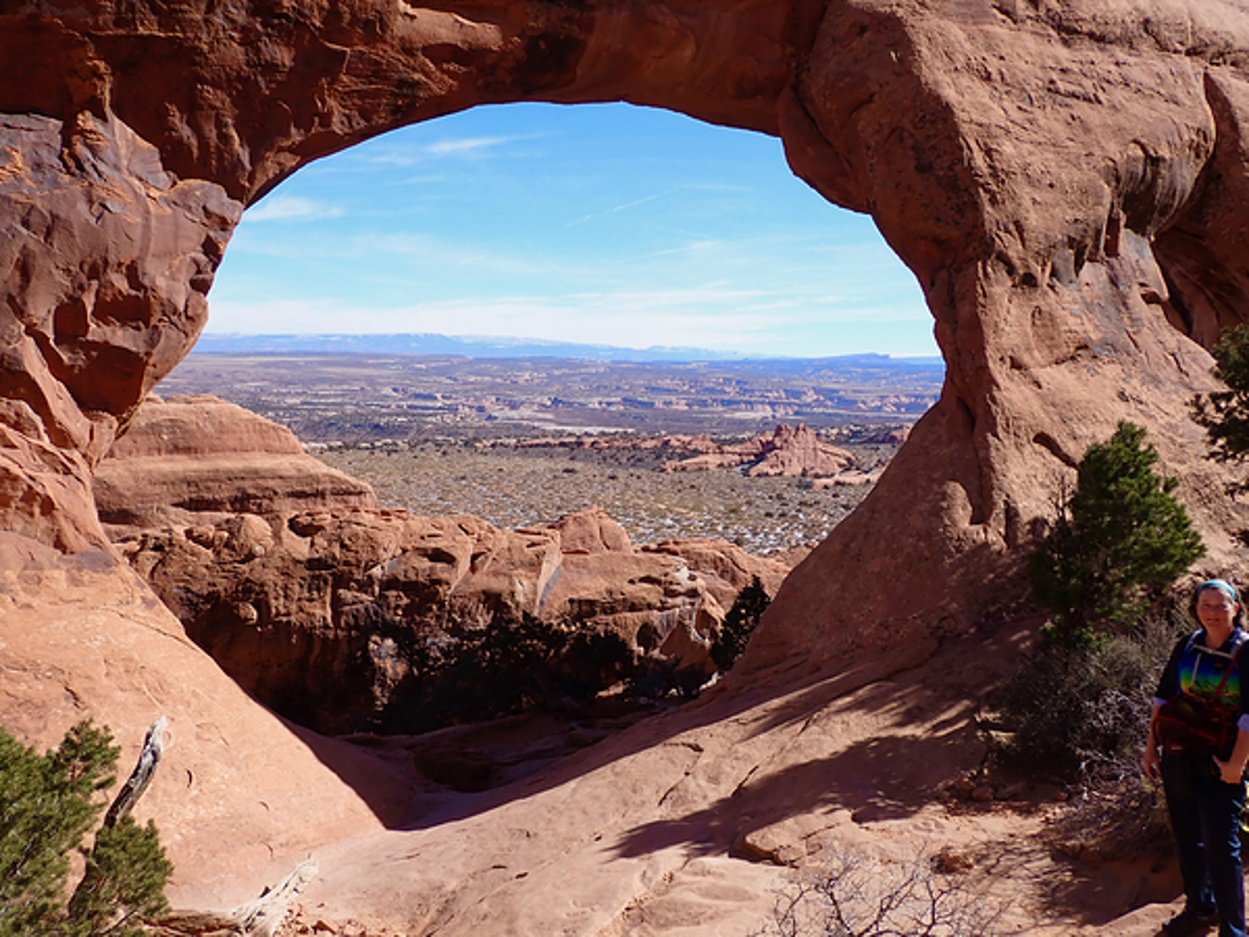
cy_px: 468
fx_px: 1082
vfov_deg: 46.8
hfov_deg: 60.0
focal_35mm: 30
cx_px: 624
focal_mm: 5.4
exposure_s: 1/125
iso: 100
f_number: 9
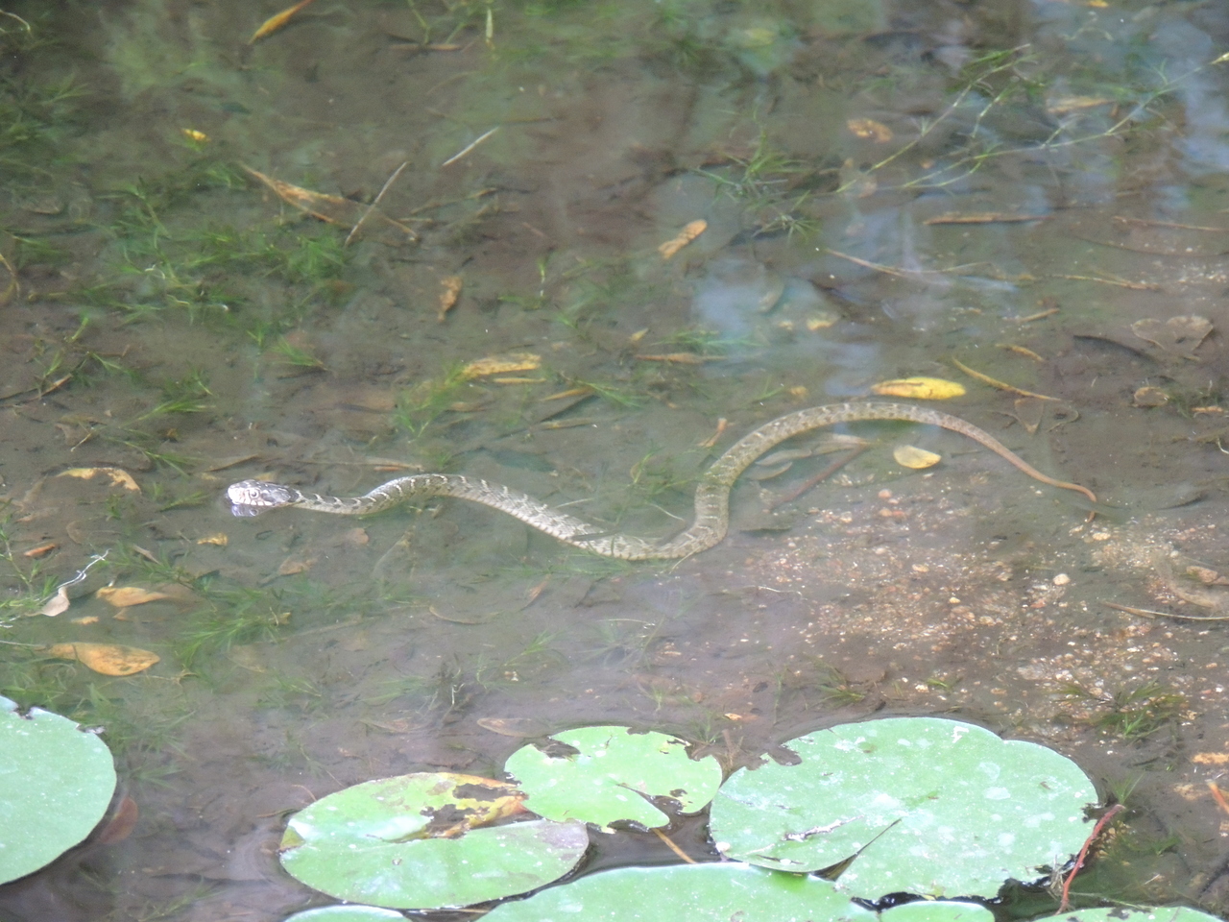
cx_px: 614
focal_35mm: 300
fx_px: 10651
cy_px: 461
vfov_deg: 5.0
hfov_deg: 6.6
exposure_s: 1/15
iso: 800
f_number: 4.8
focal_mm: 53.5
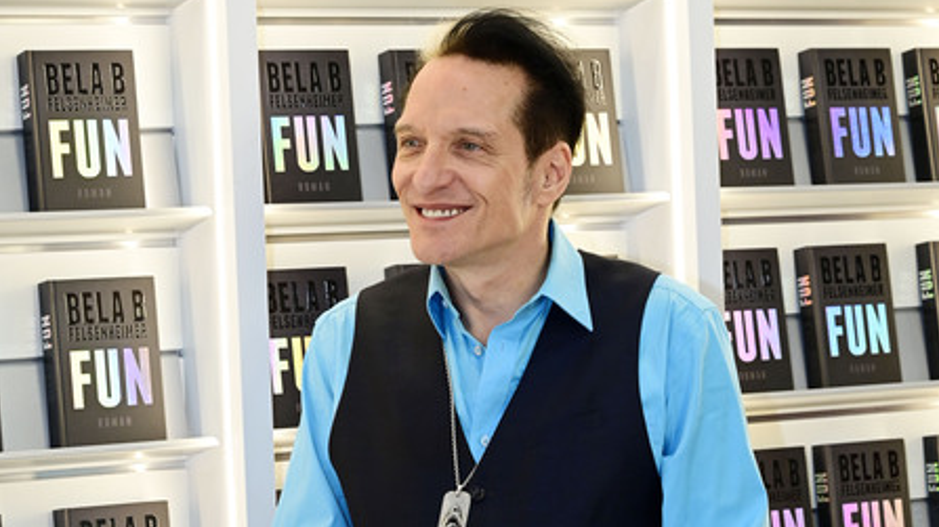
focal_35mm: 74
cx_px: 472
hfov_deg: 28.6
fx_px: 1842
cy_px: 254
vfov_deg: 16.3
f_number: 5.6
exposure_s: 1/200
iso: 1600
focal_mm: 70
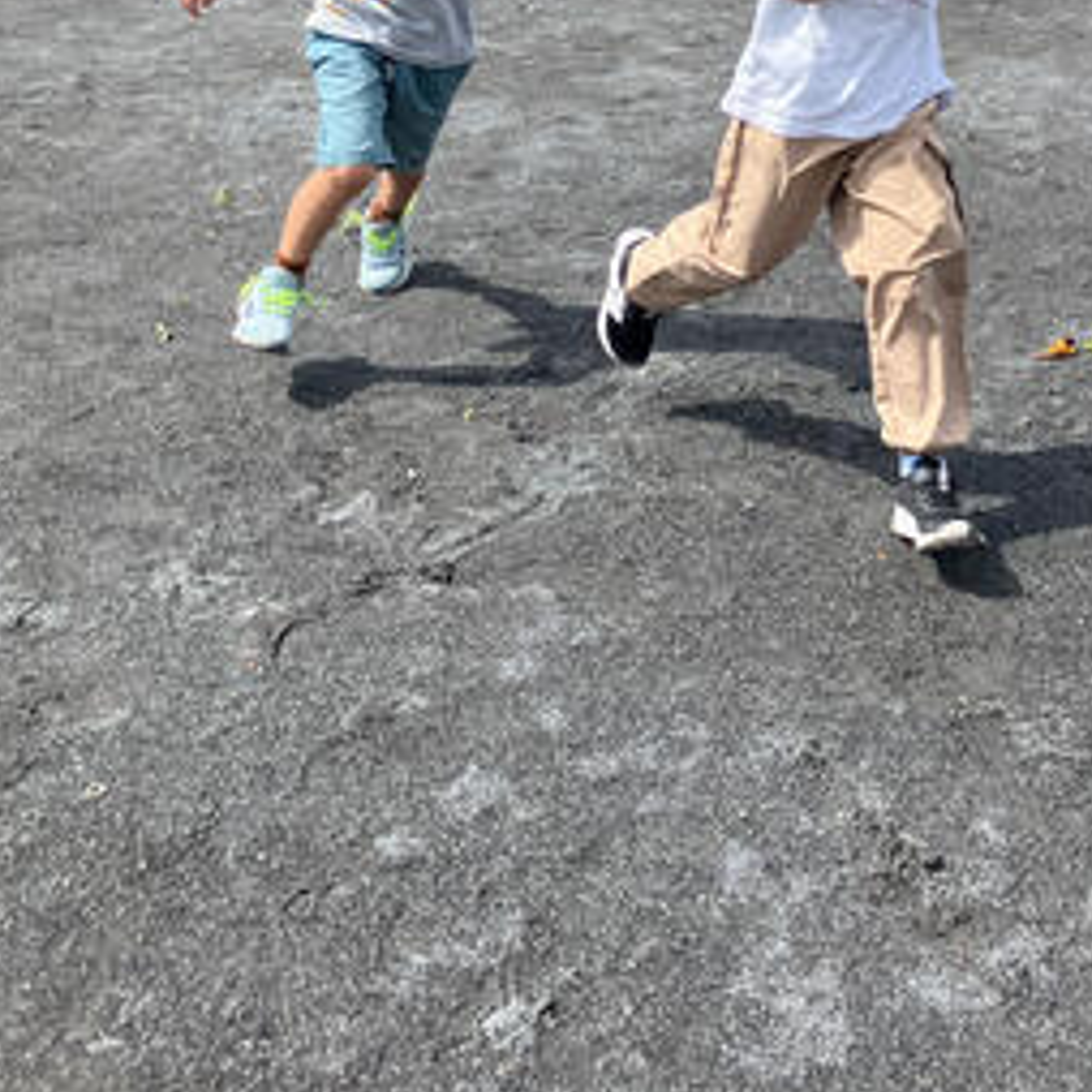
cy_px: 123
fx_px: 1856
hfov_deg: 32.6
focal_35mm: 52
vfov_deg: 31.4
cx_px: 705
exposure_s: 1/1215
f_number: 1.8
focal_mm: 3.99
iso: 32
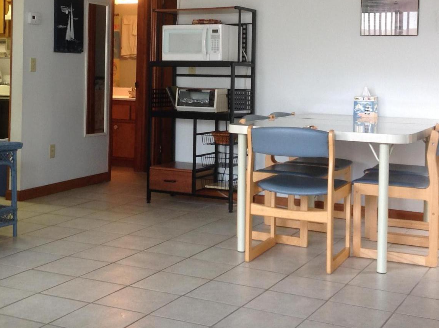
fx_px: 772
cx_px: 189
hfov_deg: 31.7
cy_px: 79
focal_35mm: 61
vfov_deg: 23.7
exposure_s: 1/20
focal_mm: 4.28
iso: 50
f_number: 2.4
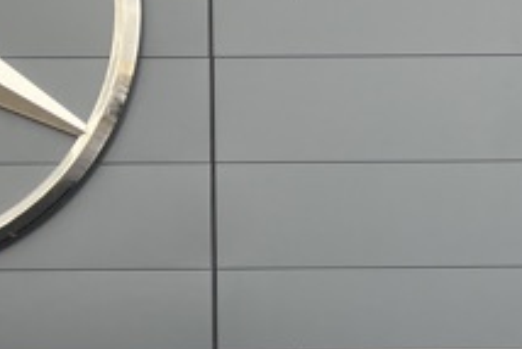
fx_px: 1465
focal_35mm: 101
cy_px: 442
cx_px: 559
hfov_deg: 19.4
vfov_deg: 13.1
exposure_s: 1/274
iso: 40
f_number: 1.6
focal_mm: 5.1
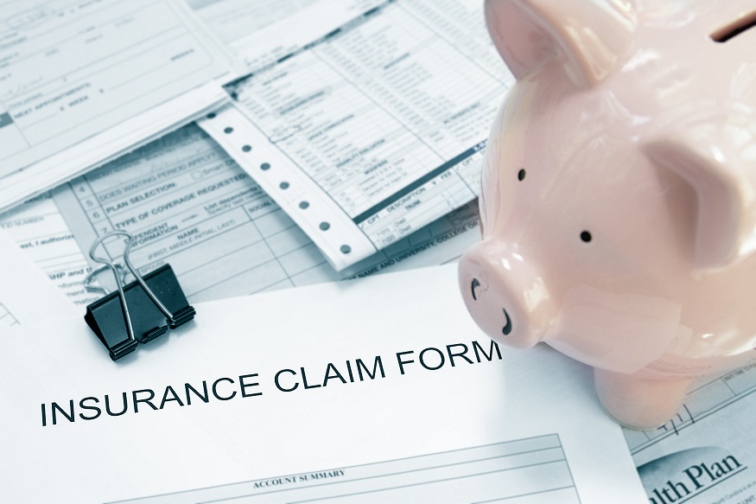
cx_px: 378
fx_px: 1575
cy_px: 252
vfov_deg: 18.2
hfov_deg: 27.0
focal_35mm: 75
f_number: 6.7
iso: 200
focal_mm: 50
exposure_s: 1/60
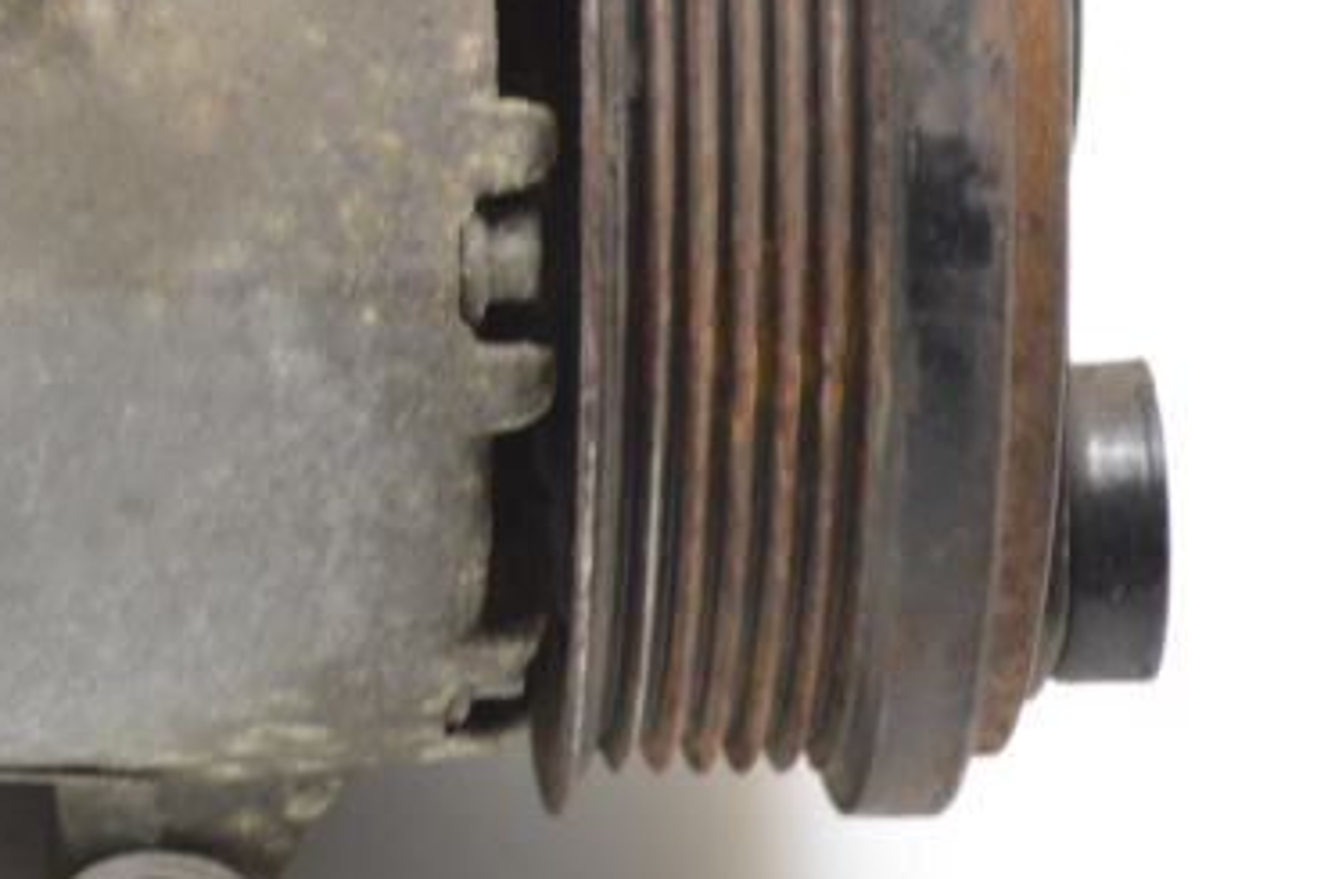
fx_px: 7649
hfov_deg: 9.7
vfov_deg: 6.5
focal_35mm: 209
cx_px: -248
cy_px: -115
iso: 2000
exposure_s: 1/160
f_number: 6.3
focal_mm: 50
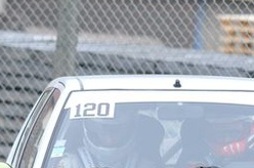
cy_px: 162
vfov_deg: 1.4
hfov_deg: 2.1
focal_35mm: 1006
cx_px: 134
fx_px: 7080
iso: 1000
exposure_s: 1/800
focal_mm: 210
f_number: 5.6
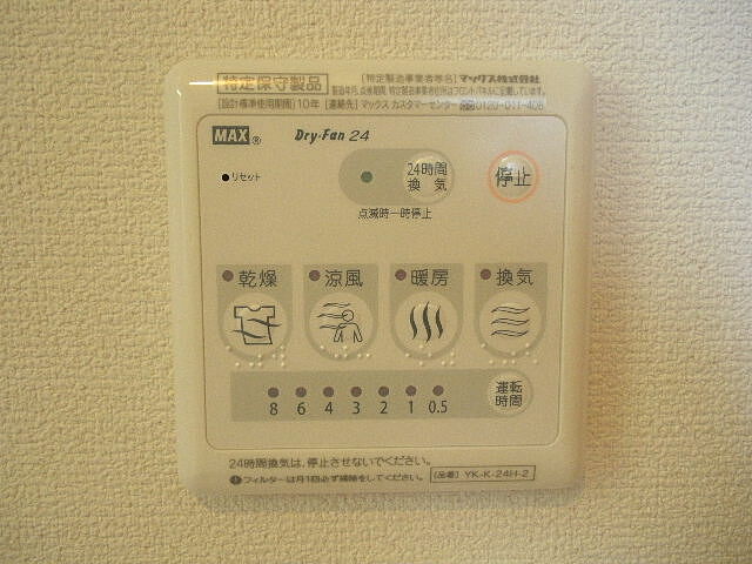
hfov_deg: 51.4
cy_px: 282
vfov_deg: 39.7
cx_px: 376
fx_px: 782
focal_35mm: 36
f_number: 3.5
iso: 400
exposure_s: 1/42
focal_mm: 6.3
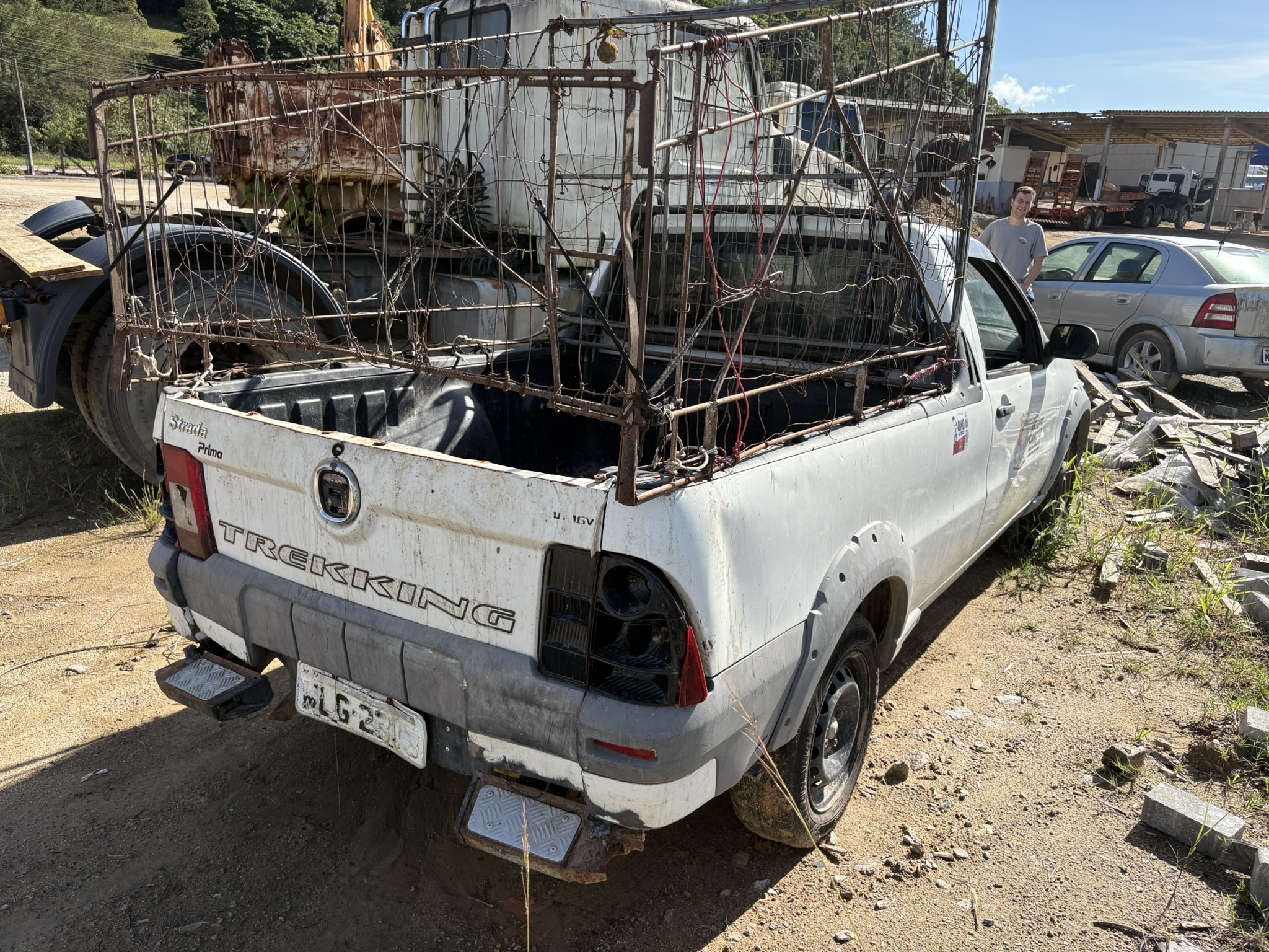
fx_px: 953
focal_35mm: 26
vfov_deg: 53.1
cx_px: 634
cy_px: 476
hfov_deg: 67.3
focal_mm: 5.96
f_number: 1.6
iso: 50
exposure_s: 1/2141
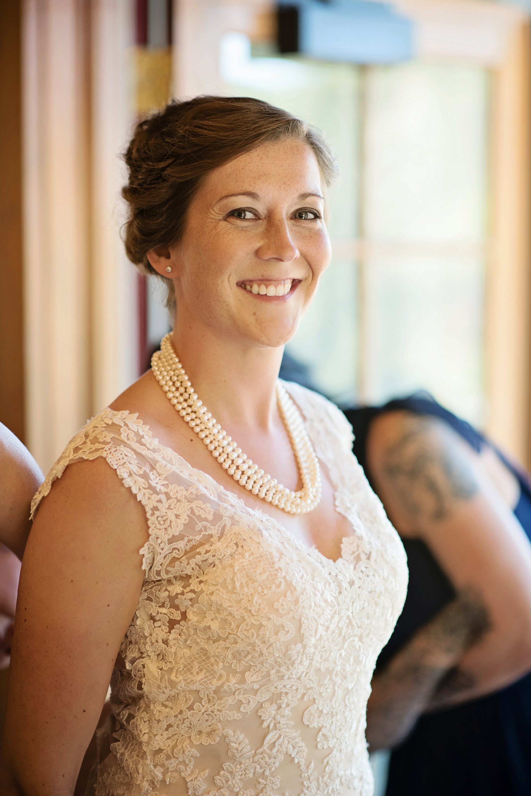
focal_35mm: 85
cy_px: 398
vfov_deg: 23.9
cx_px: 266
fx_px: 1879
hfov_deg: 16.1
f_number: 2
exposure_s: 1/400
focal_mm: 85
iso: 800
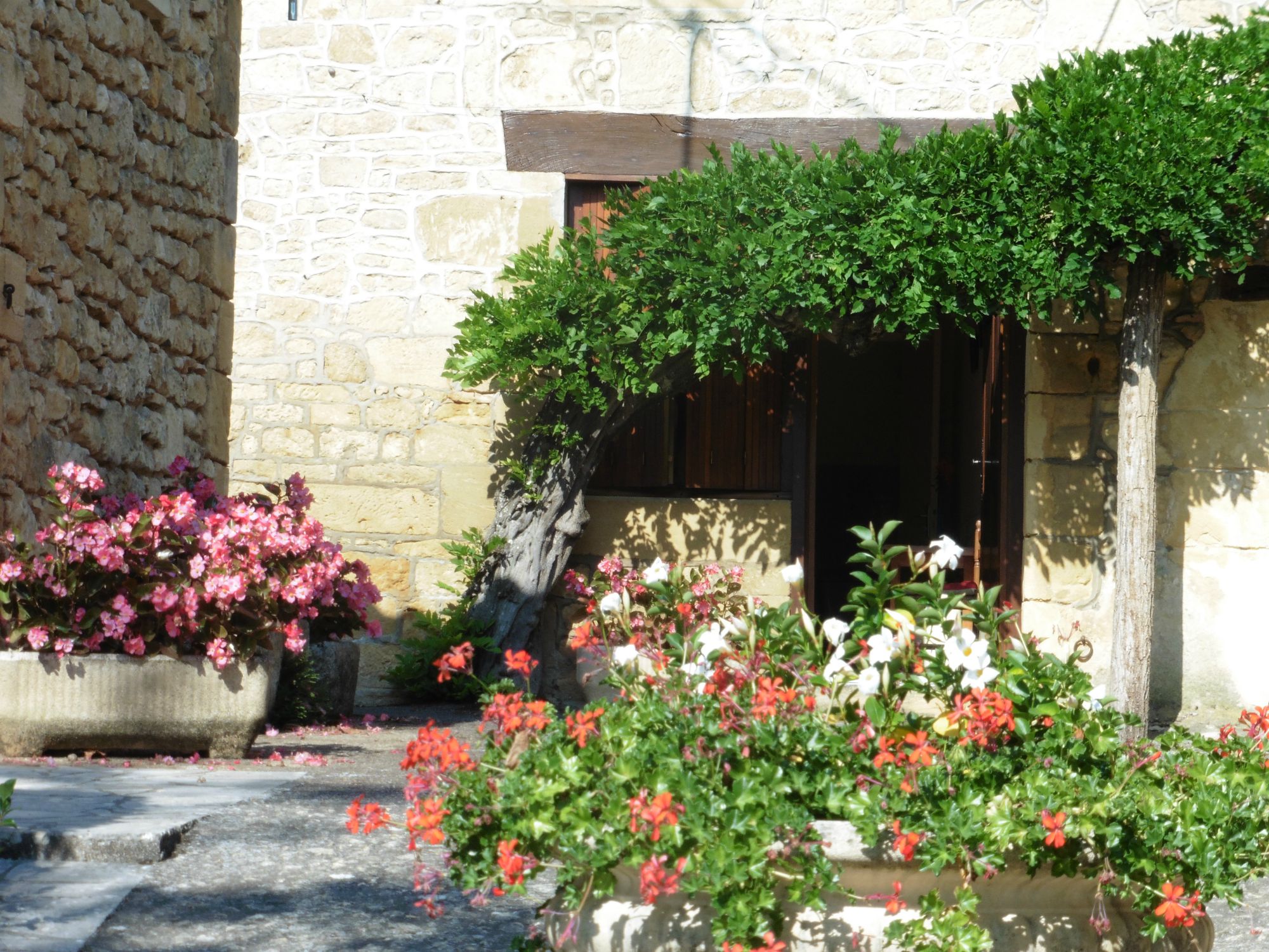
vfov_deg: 11.5
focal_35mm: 129
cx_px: 634
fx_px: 4729
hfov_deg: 15.3
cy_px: 476
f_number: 6.3
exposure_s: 1/160
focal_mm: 23.1
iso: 100
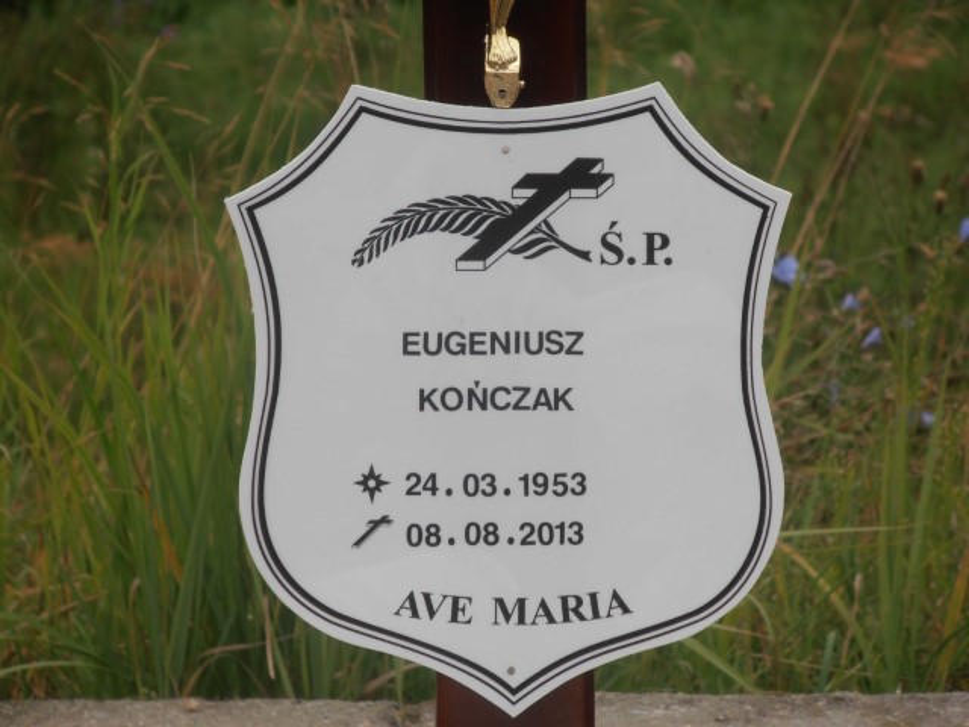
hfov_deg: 8.2
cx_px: 484
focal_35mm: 240
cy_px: 364
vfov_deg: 6.2
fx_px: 6718
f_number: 5.7
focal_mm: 42.54
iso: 80
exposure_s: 1/400
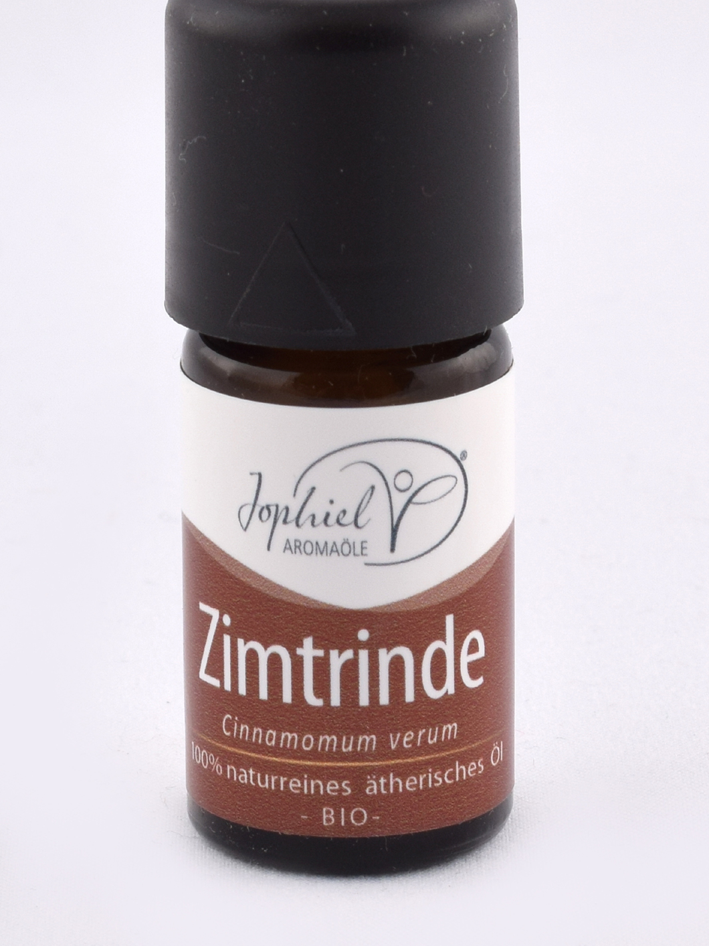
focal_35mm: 90
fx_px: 2445
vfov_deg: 21.9
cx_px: 355
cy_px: 416
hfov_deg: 16.5
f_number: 11
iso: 200
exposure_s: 1/125
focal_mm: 55
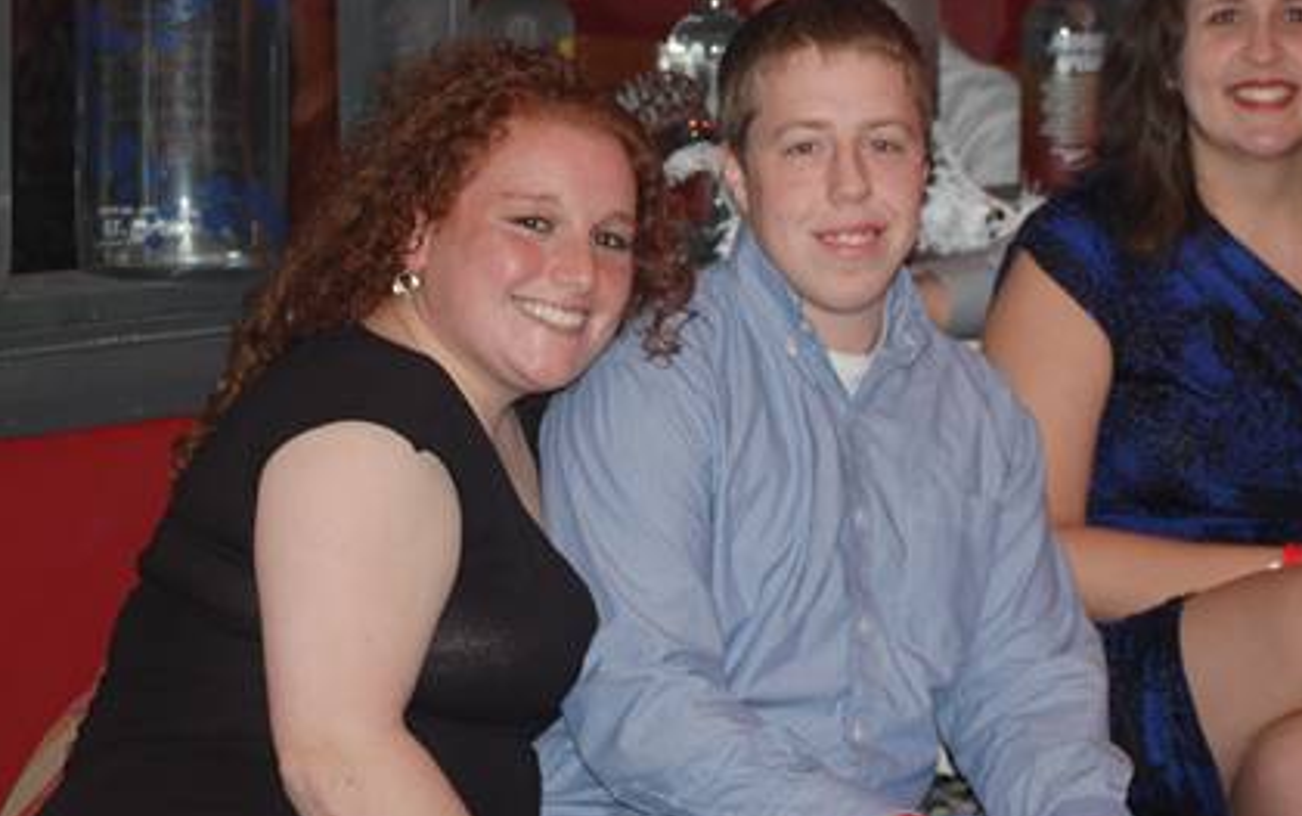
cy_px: 292
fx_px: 4260
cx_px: 797
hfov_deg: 17.4
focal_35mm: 120
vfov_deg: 10.9
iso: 400
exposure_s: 1/60
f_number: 4.2
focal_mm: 60
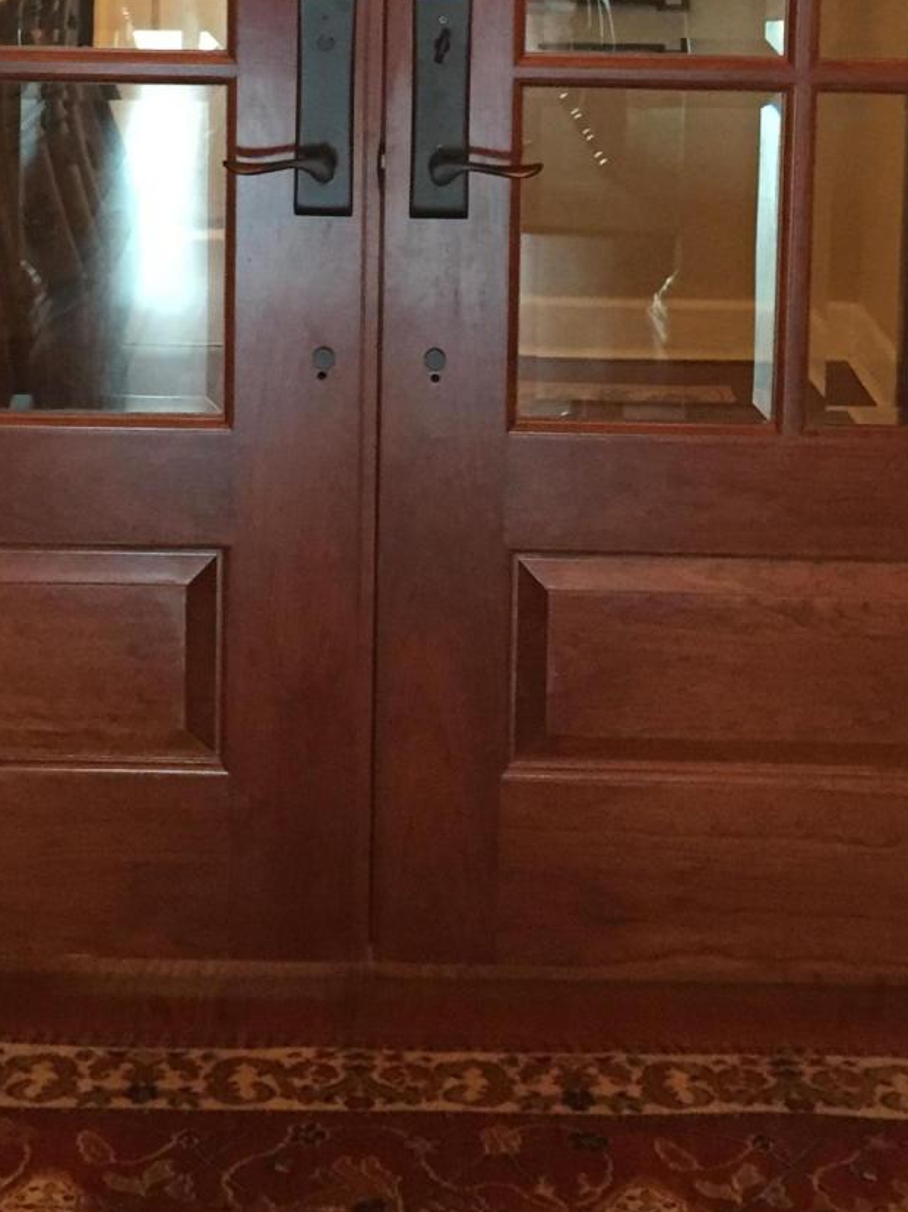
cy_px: 3
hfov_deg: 21.0
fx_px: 2450
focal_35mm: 70
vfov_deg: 26.3
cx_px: 342
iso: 250
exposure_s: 1/24
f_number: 2.2
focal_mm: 4.15
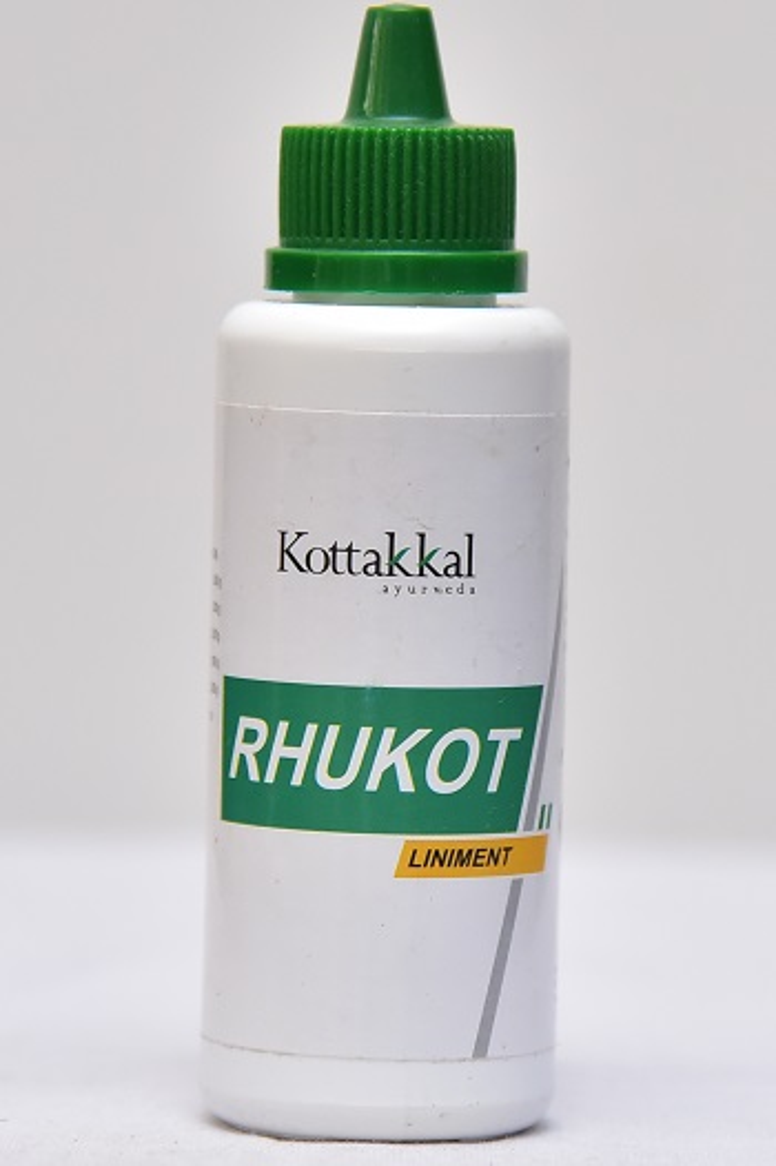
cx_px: 388
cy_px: 583
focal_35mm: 112
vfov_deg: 18.3
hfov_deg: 12.2
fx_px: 3626
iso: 1600
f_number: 4.5
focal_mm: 112
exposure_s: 1/125
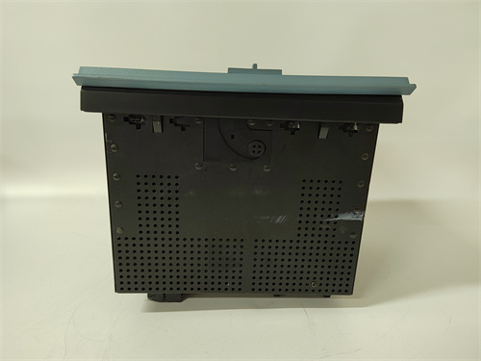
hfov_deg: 73.9
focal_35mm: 23
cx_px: 240
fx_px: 320
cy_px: 180
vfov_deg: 58.9
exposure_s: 1/50
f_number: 1.9
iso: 1356
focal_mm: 5.52
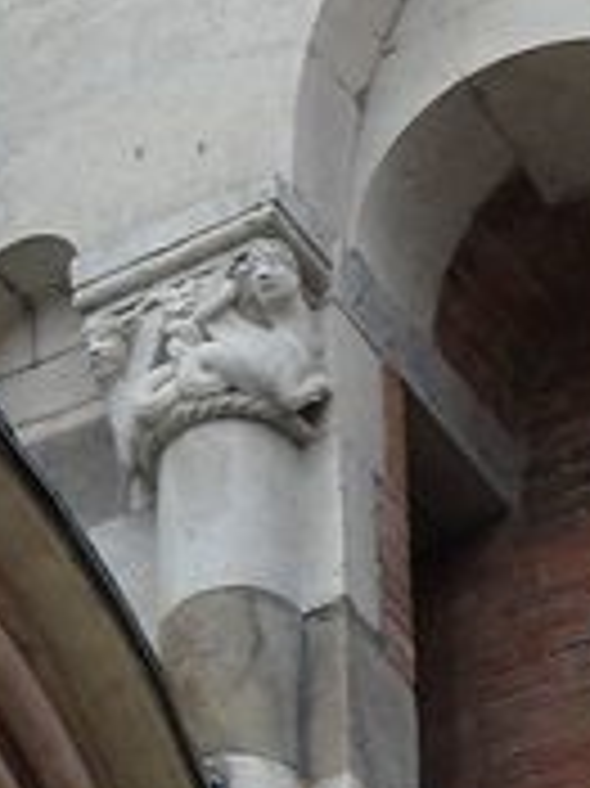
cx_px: 86
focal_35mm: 308
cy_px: 545
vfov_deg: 6.4
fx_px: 7008
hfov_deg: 4.8
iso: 100
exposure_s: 1/100
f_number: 5
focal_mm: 15.45
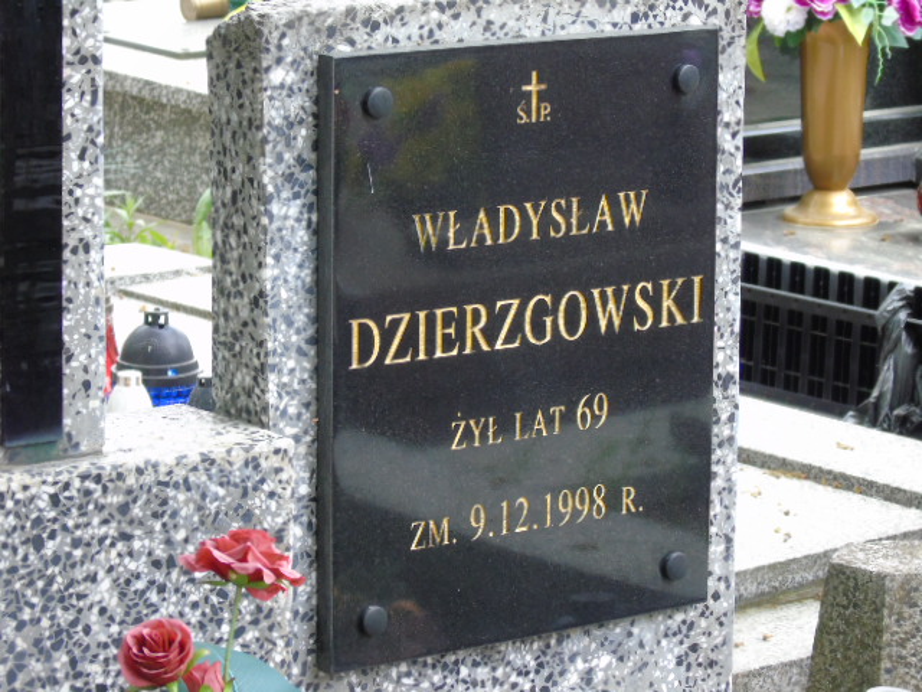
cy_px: 346
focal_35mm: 142
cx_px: 461
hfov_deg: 13.9
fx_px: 3782
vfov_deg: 10.4
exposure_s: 1/125
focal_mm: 25
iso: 320
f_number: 4.7
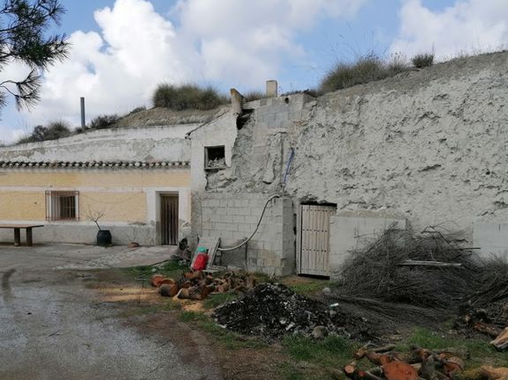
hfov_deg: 55.1
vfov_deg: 42.8
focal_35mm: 33
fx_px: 484
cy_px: 217
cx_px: 213
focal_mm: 4.75
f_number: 1.8
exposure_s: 1/1466
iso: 50
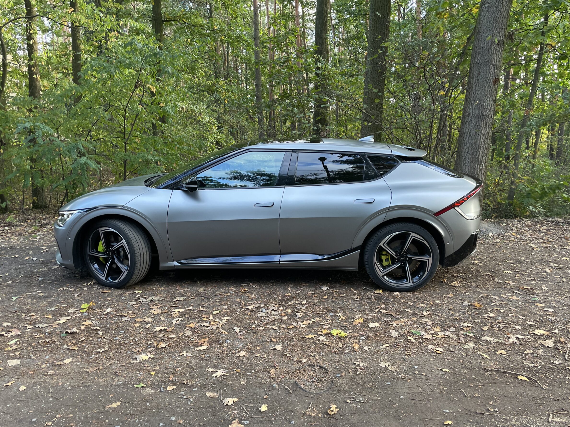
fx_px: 461
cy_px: 220
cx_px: 280
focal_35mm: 28
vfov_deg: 49.7
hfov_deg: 63.4
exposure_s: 1/121
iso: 125
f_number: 1.6
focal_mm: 4.2
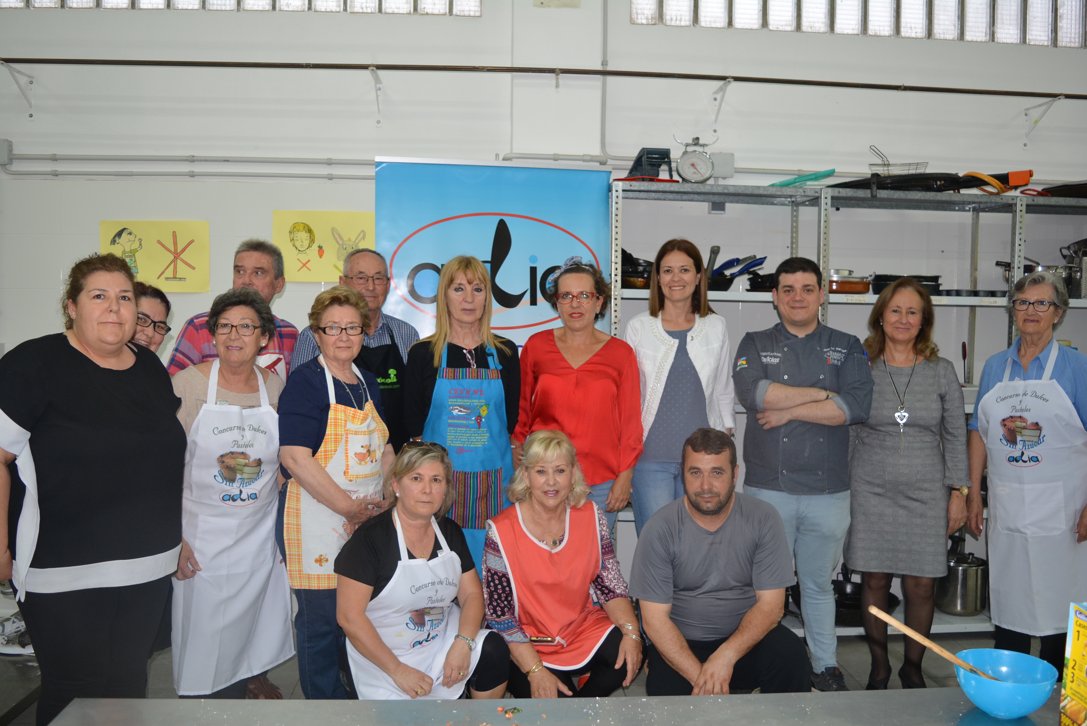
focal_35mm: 32
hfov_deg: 59.5
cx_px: 544
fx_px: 952
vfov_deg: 41.8
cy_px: 363
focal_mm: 21
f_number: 4
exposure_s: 1/60
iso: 400
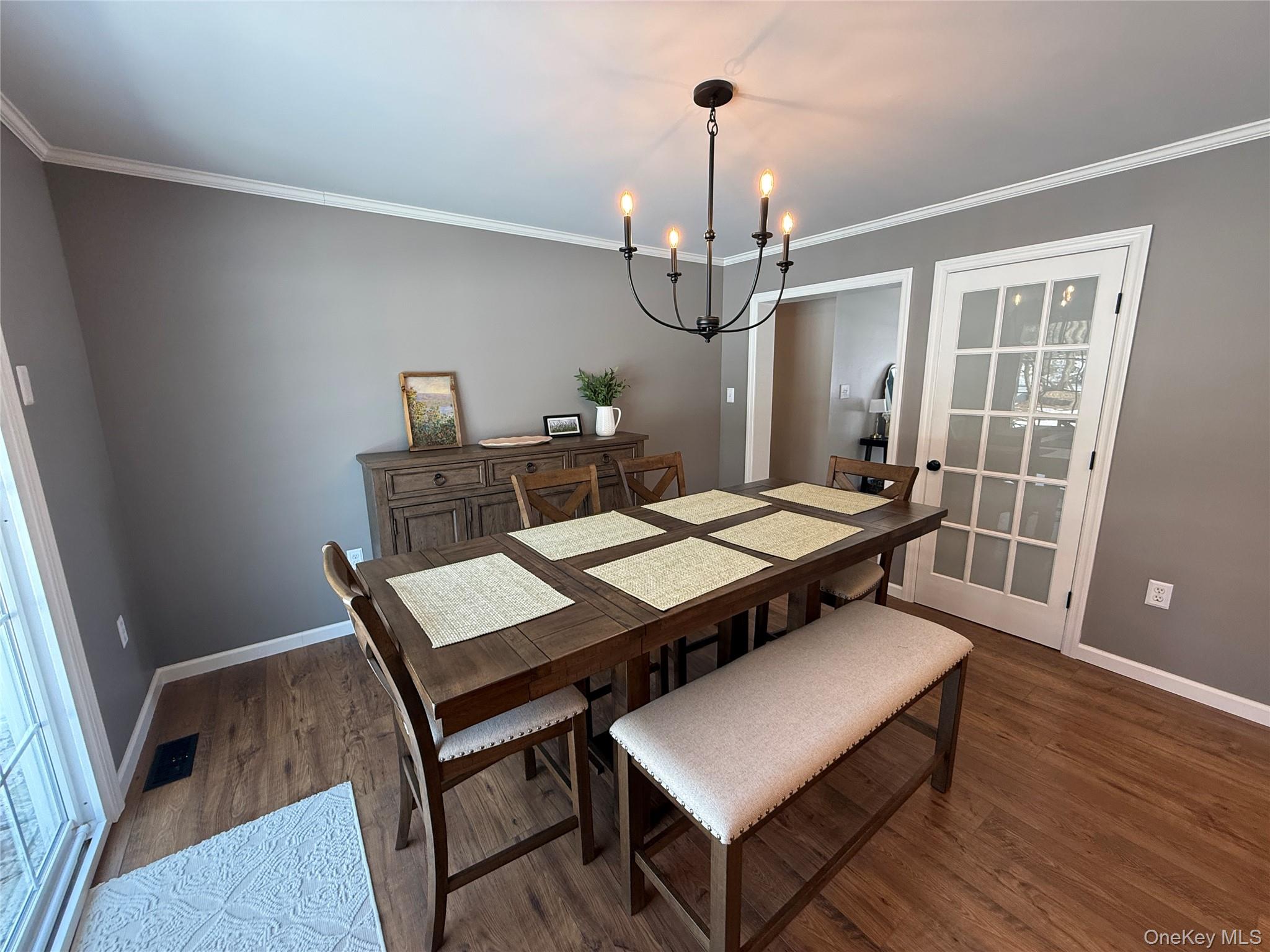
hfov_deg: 102.1
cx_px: 635
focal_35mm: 14
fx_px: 514
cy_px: 476
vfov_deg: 85.7
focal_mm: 2.22
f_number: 2.2
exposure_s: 1/120
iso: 200
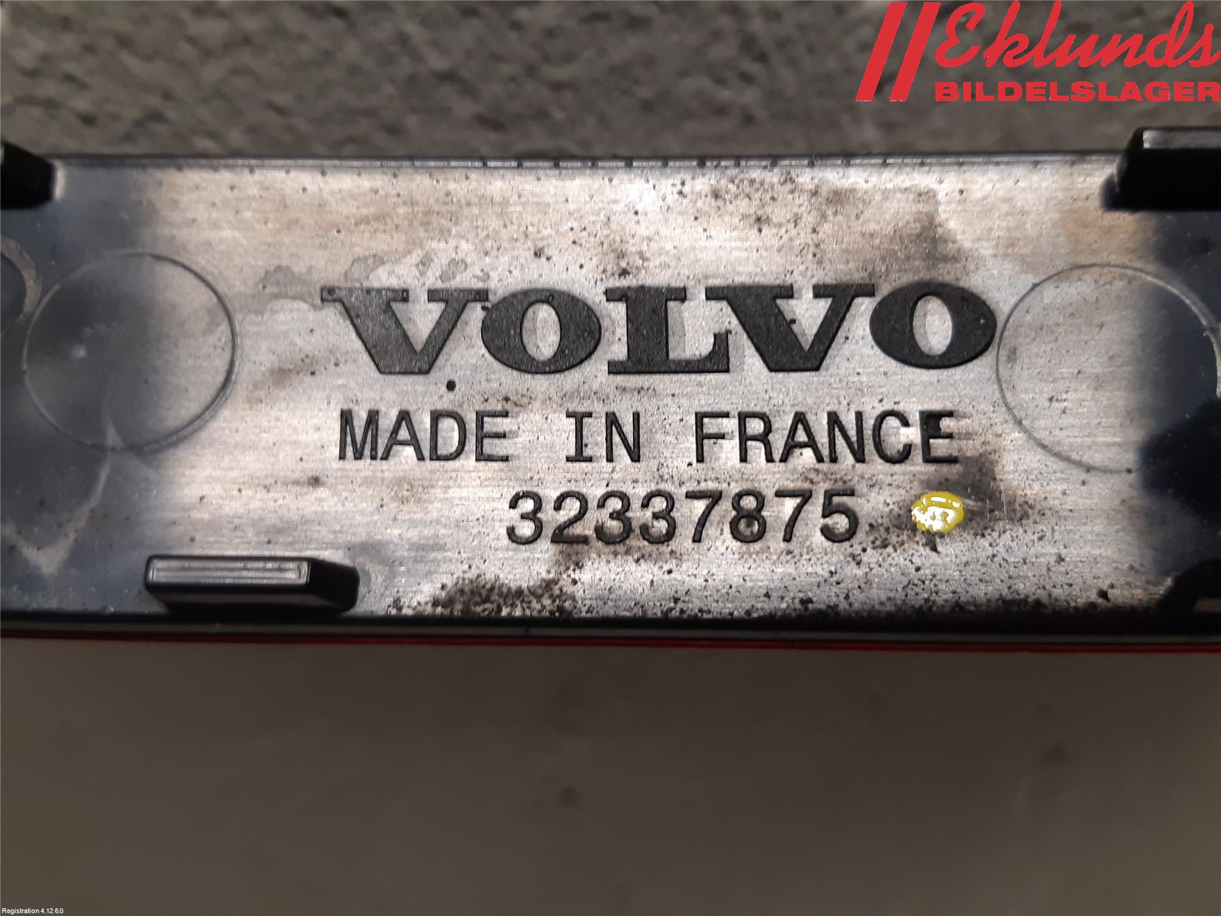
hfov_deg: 67.3
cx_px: 610
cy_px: 458
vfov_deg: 53.1
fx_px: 917
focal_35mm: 26
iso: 100
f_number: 1.7
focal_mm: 3.93
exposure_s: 1/50
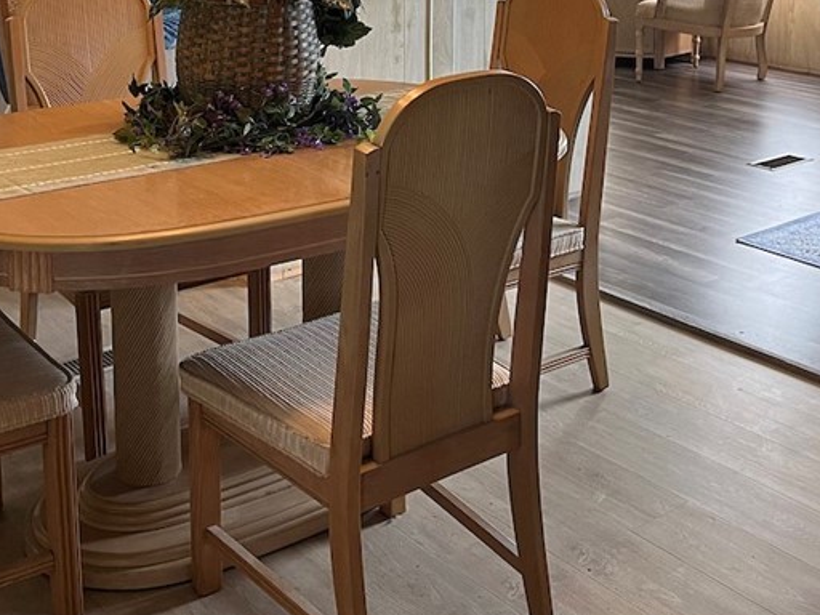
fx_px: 1232
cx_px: 384
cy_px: 24
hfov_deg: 36.8
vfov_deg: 26.7
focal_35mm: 52
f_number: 1.6
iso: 100
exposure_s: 1/60
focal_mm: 5.1
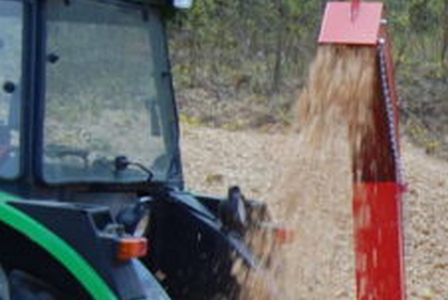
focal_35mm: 158
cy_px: 299
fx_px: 1964
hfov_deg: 12.3
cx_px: 696
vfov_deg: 8.7
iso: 200
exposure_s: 1/160
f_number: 6.3
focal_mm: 31
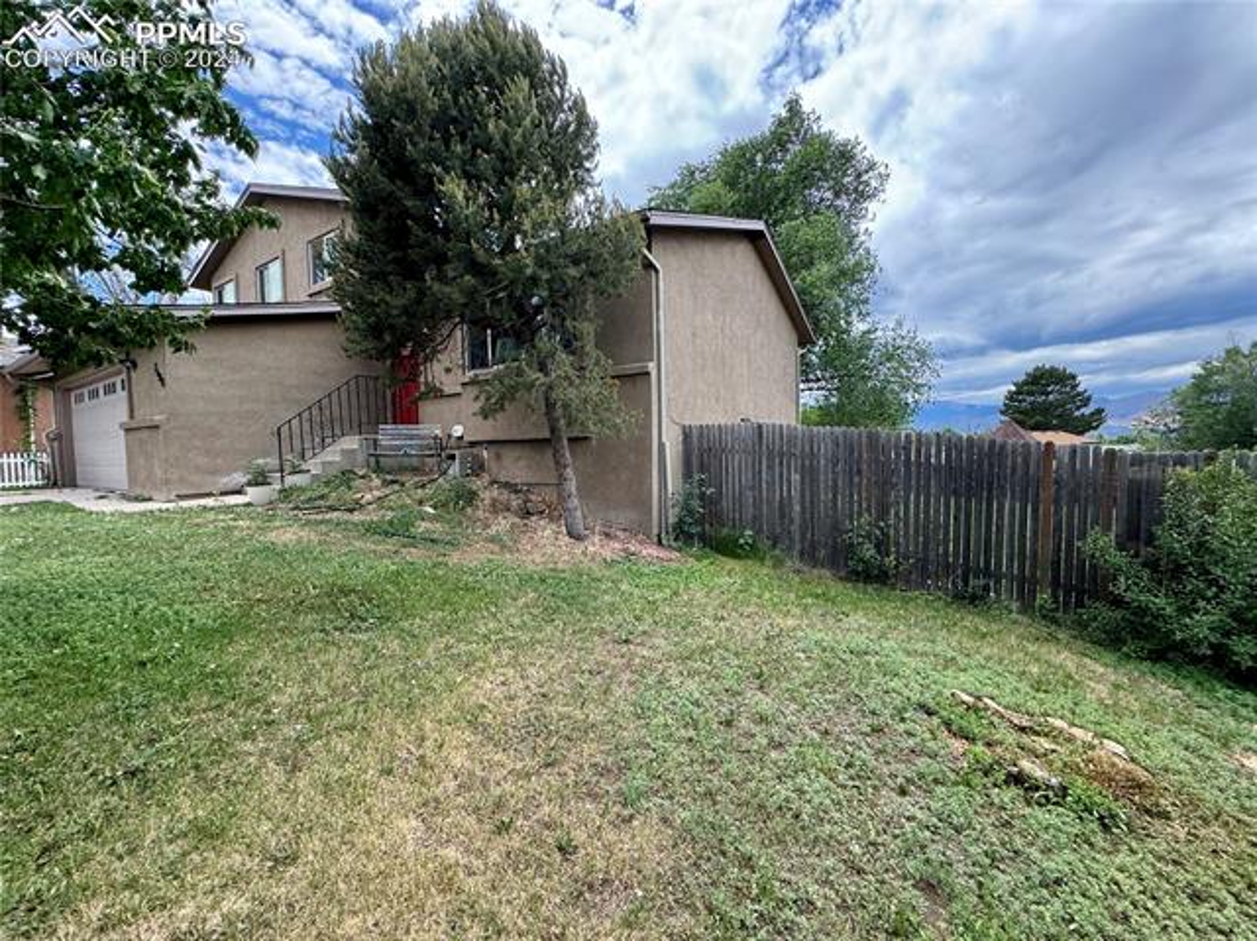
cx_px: 628
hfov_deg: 102.1
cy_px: 470
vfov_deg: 85.6
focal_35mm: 14
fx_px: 508
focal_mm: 2.22
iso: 40
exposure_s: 1/283
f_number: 2.2
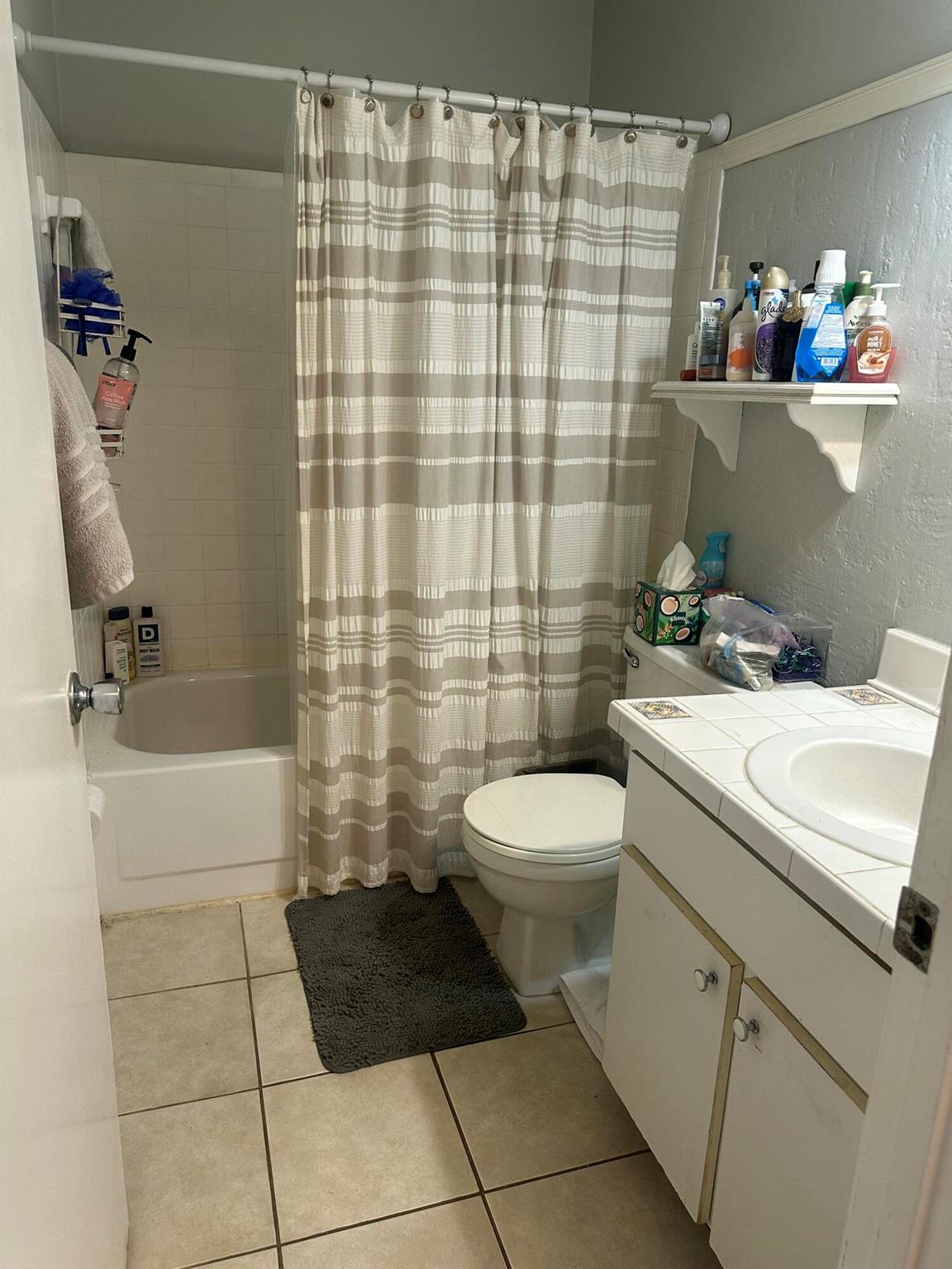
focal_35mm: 24
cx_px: 476
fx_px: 880
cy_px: 634
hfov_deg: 56.8
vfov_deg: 71.6
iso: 160
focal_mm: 6.86
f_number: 1.78
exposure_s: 1/60
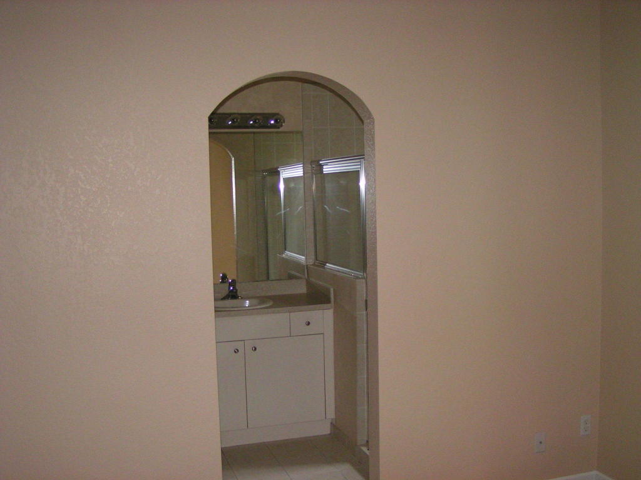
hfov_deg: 49.0
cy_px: 240
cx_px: 320
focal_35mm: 38
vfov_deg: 37.7
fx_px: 704
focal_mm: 5.8
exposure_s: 1/40
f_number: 2.8
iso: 200
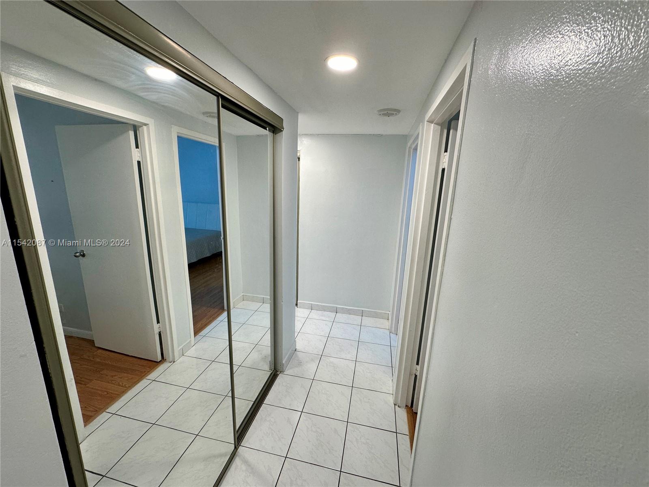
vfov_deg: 85.7
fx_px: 262
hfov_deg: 102.1
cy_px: 244
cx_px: 324
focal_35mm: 14
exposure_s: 1/120
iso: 125
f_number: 2.2
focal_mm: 2.22
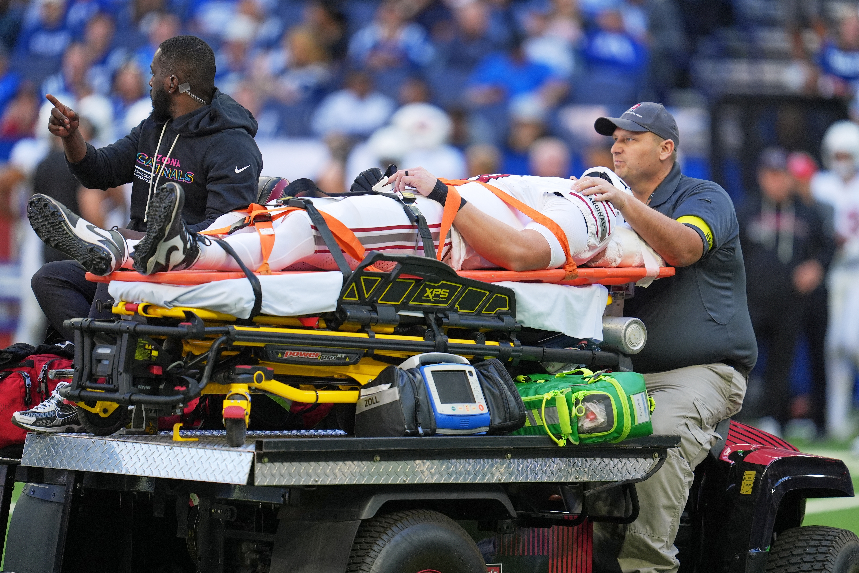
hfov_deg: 5.2
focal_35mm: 400
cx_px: 430
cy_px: 286
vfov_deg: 3.4
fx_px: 9544
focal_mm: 400
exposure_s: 1/2000
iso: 1000
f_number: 2.8
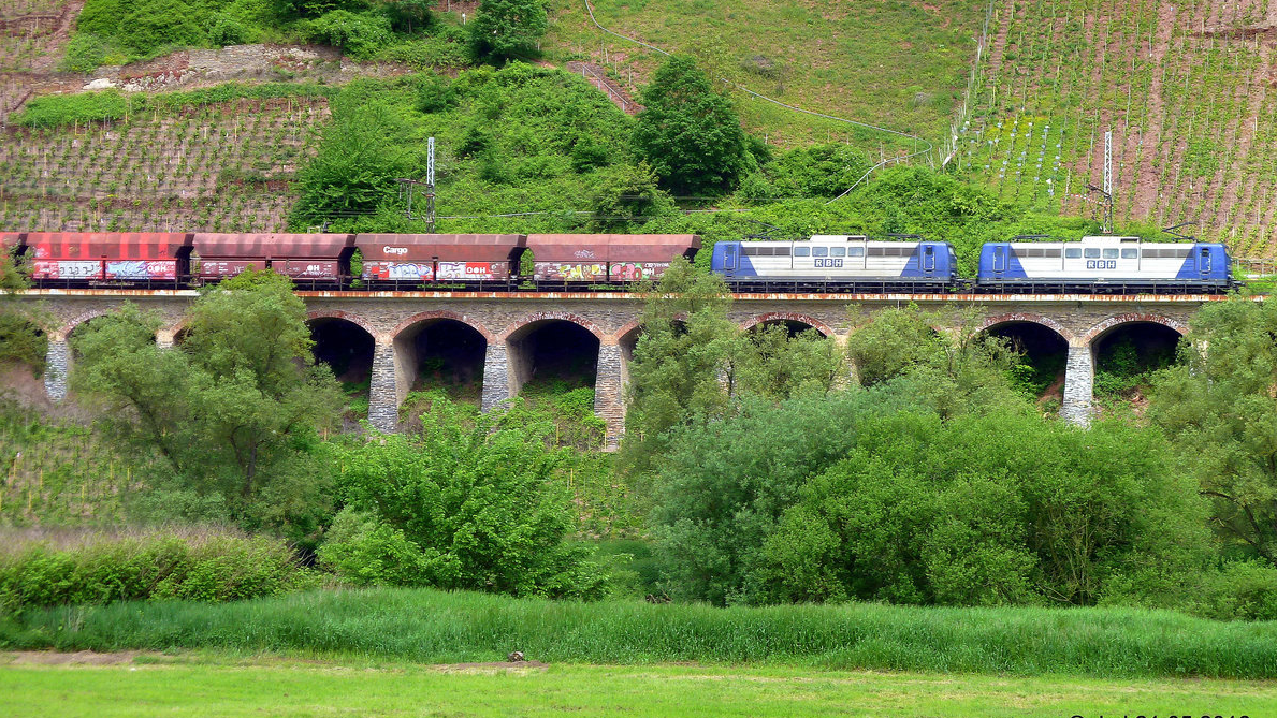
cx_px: 634
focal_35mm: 122
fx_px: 4131
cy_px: 280
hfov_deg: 17.6
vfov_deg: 9.9
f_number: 4.4
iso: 80
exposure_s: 1/125
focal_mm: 18.2
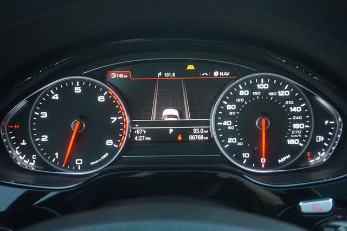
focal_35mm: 36
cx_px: 174
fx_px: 347
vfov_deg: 36.8
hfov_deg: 53.2
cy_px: 116
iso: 3200
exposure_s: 1/50
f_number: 4.5
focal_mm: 24
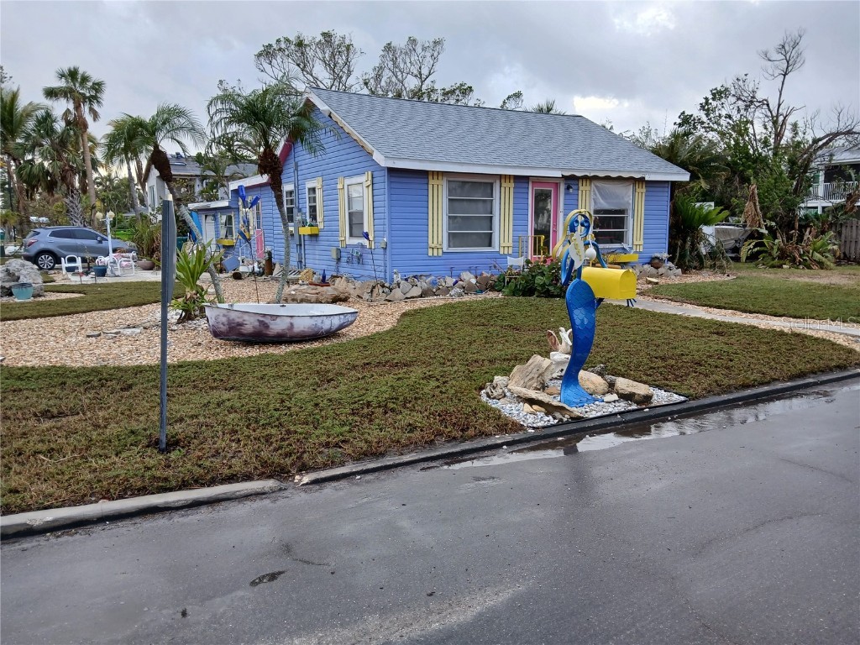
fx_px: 646
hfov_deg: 67.3
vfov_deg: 53.1
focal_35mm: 26
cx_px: 430
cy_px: 322
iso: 40
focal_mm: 3.98
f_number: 1.8
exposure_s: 1/120
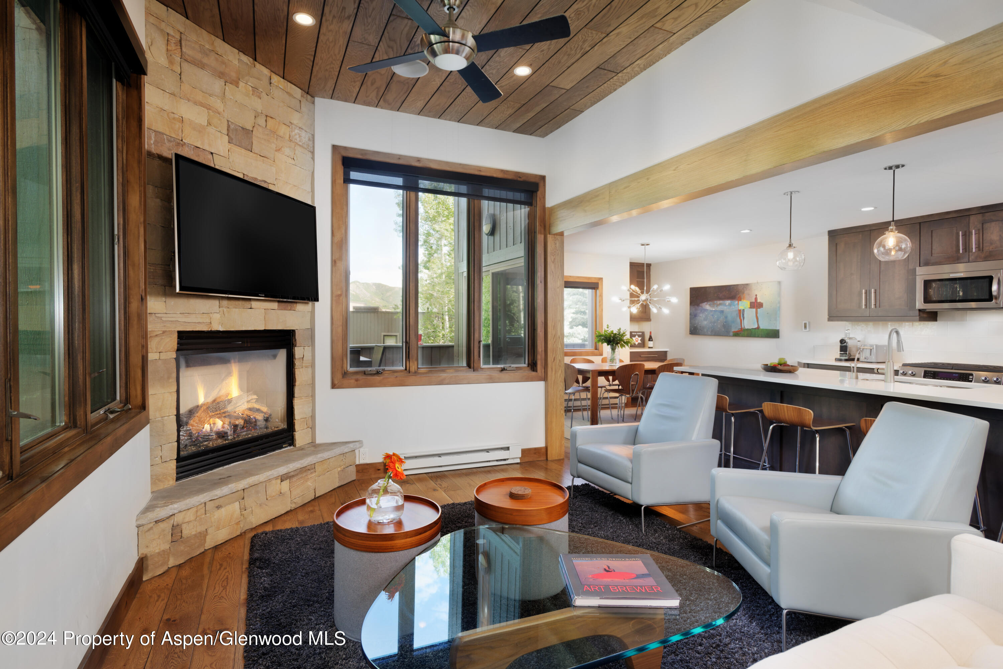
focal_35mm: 17
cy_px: 334
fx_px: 474
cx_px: 502
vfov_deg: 70.5
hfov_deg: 93.3
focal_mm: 17
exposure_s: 1/10
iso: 125
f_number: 7.1
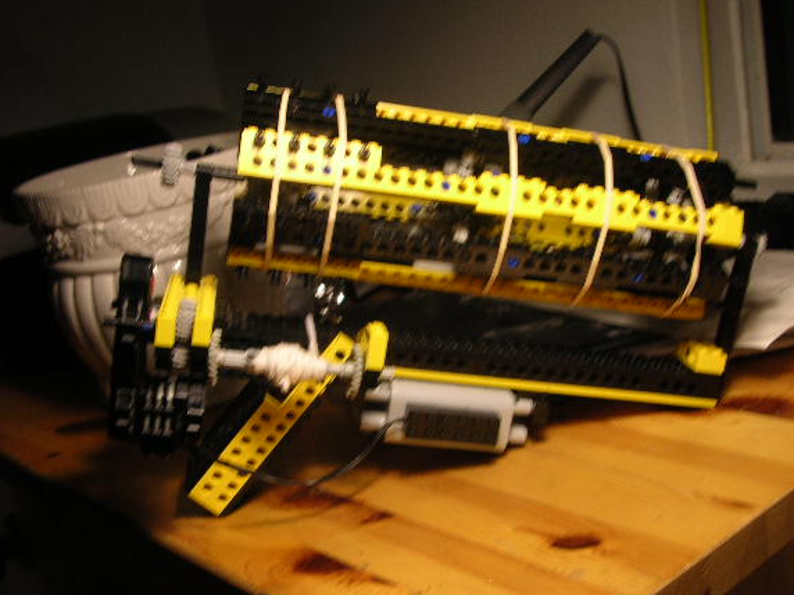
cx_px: 404
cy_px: 329
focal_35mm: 47
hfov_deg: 40.4
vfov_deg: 30.9
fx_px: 1078
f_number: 3
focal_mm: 7.1
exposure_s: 1/10.3
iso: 50
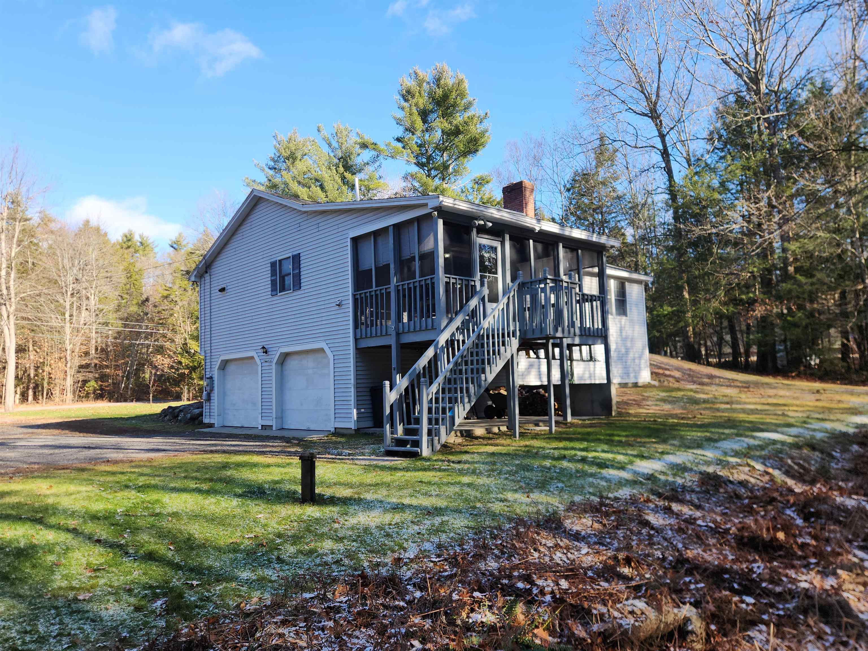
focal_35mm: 23
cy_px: 326
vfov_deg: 58.9
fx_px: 577
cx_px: 434
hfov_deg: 73.9
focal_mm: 5.4
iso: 20
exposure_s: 1/484
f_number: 1.8
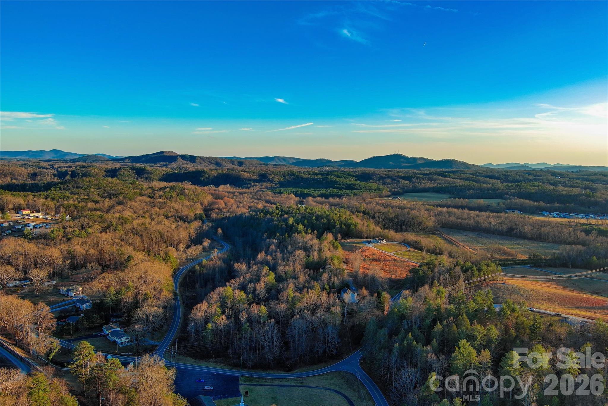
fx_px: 490
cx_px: 304
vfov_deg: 45.0
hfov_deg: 63.7
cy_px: 203
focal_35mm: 29
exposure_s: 1/640
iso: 100
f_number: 2.8
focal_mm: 10.57
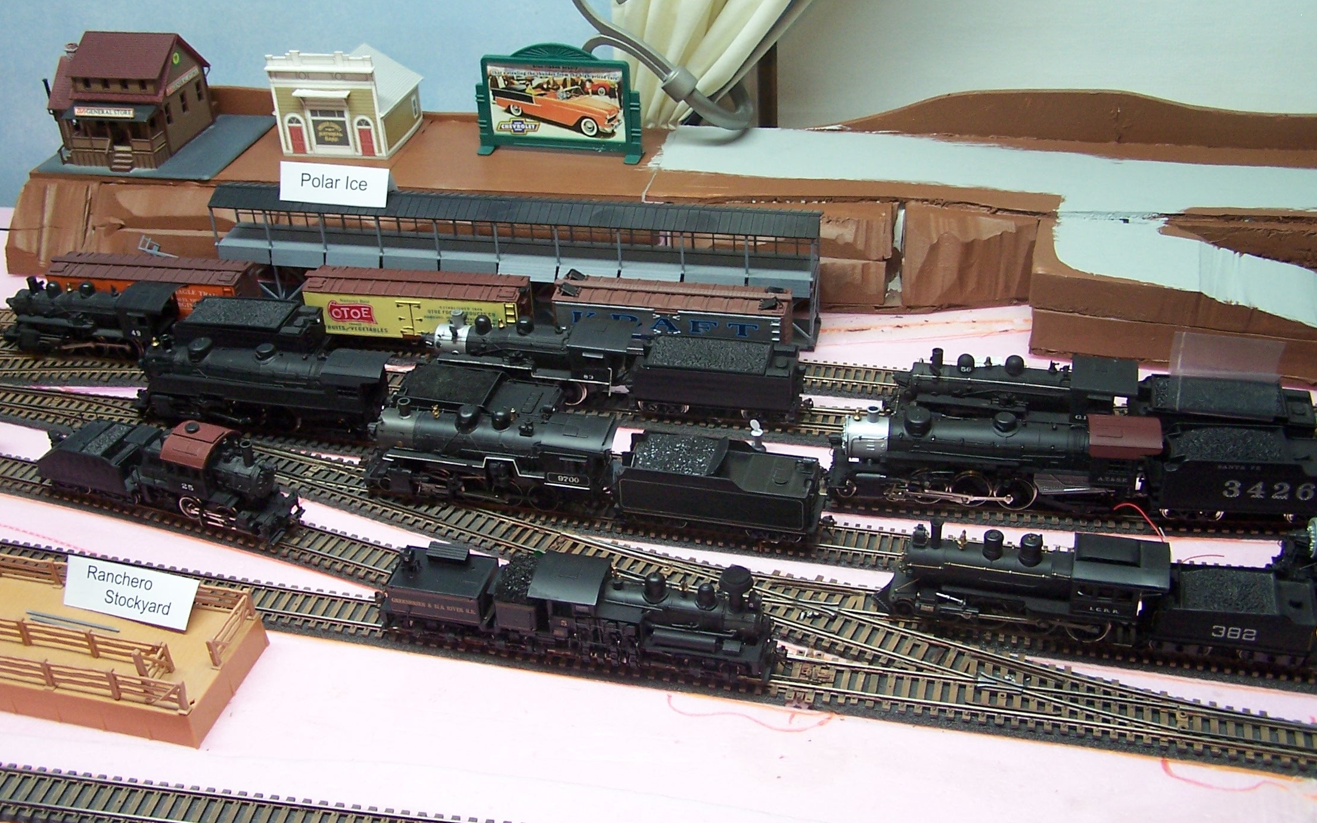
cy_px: 402
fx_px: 1507
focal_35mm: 42
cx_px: 652
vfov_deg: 30.5
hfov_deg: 47.2
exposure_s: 1/10
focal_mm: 6.3
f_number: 2.8
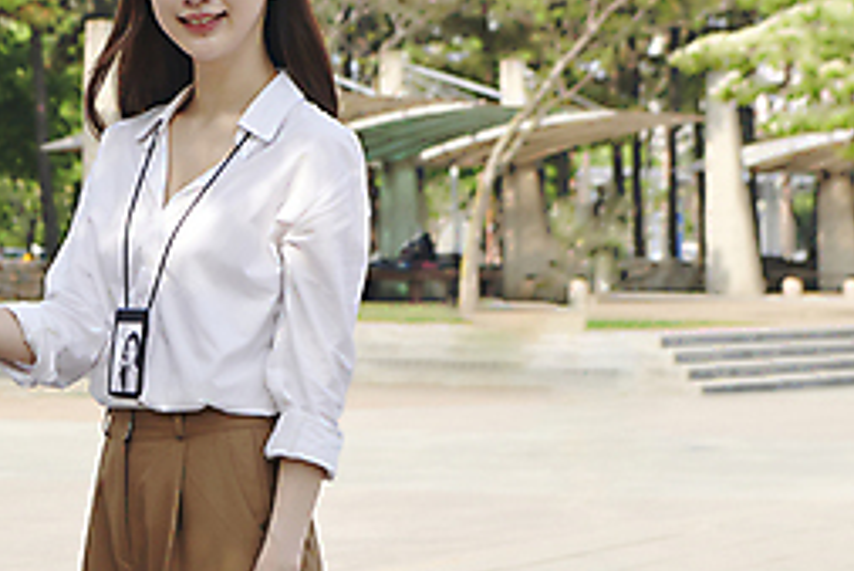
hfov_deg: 12.8
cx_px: 62
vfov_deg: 8.6
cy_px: 108
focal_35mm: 159
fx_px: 3774
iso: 160
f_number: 5.6
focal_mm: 56
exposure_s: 1/320
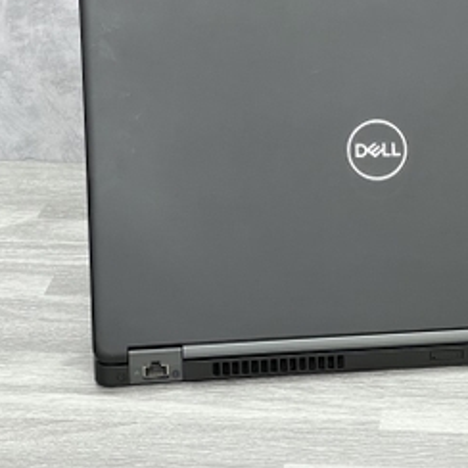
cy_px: 130
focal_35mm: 134
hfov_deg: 12.9
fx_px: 2050
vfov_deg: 13.0
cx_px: 455
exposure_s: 1/60
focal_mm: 9
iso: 320
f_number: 2.8
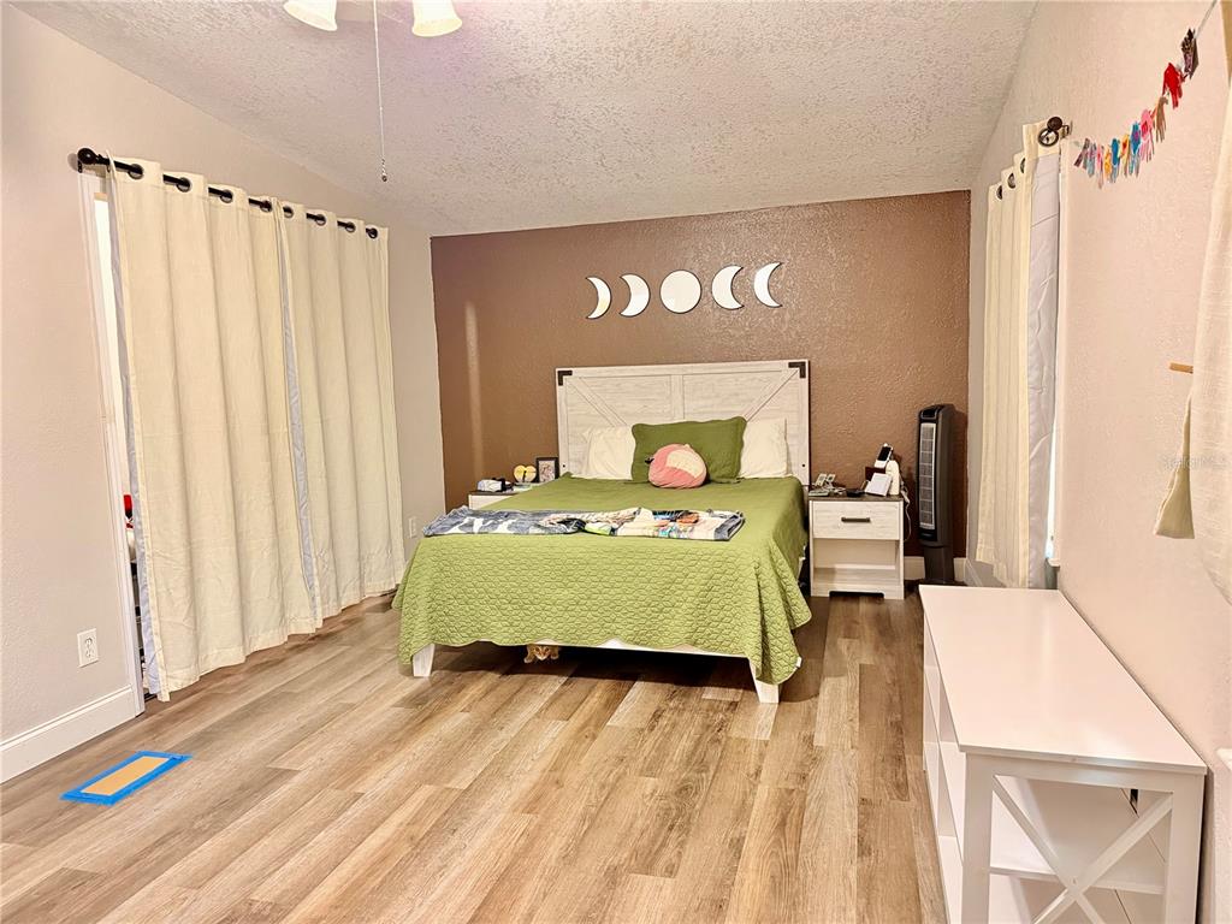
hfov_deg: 71.6
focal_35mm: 24
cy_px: 462
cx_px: 616
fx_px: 854
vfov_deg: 56.8
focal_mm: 6.76
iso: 800
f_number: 1.78
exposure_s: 1/30
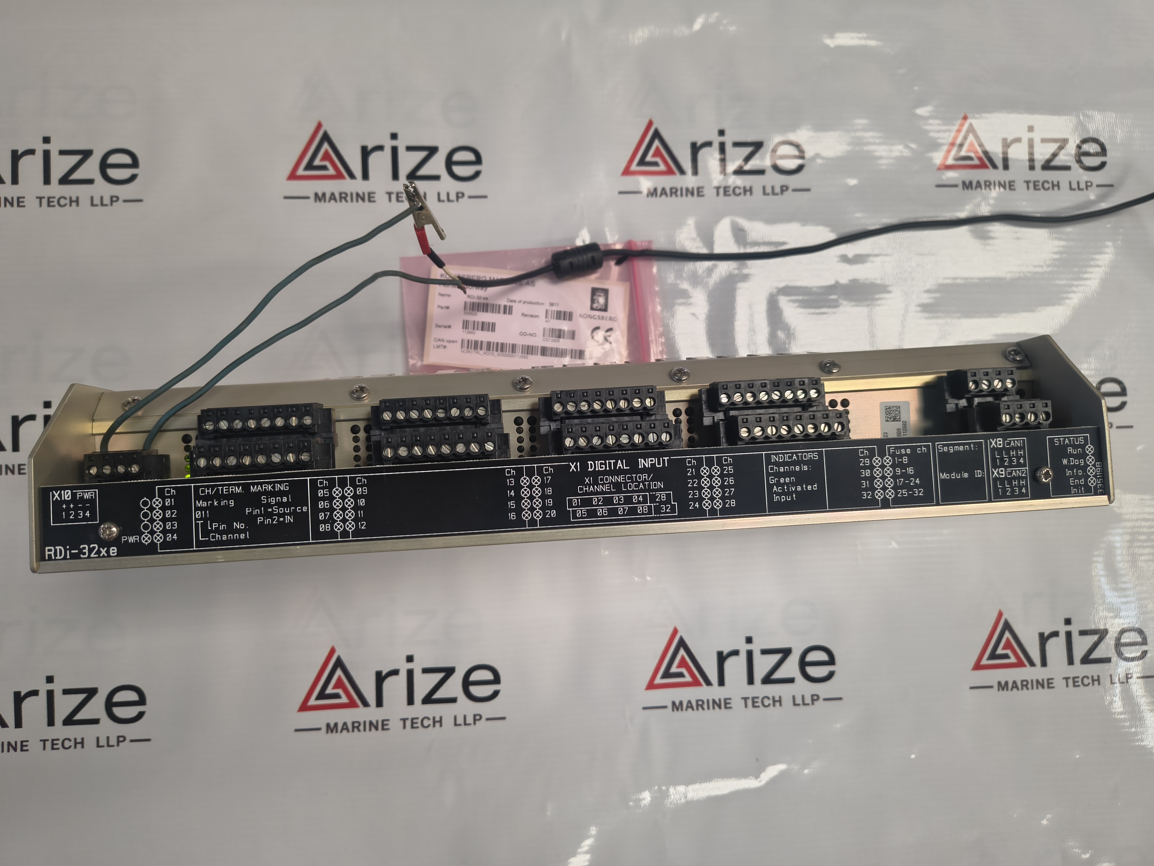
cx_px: 577
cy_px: 433
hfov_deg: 73.9
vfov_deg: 58.9
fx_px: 767
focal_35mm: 23
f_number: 1.8
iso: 386
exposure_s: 1/100
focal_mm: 5.56
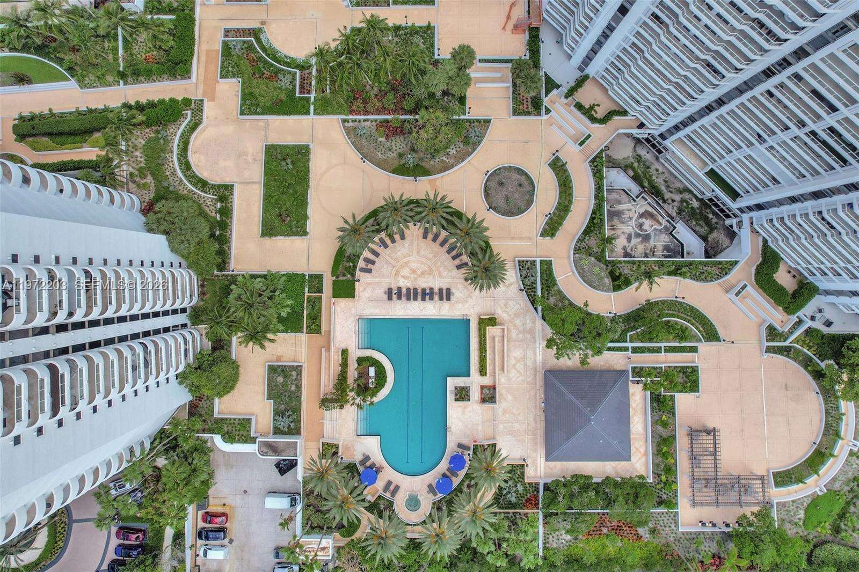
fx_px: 525
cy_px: 286
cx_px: 430
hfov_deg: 78.6
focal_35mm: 22
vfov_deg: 57.2
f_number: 2.8
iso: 100
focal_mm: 8.38
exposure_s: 1/1500
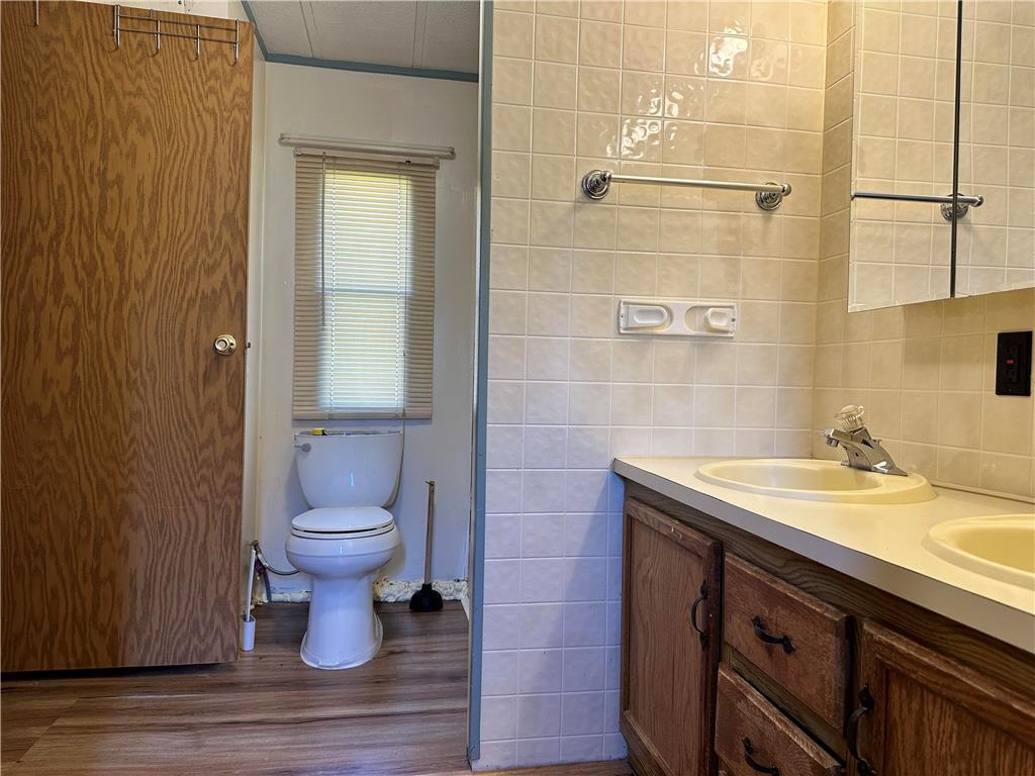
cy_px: 388
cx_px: 518
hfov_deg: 71.6
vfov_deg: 56.8
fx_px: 718
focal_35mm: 24
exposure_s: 1/60
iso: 125
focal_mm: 6.86
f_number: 1.78
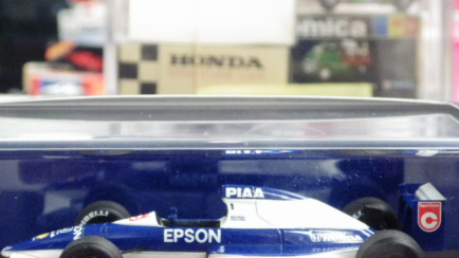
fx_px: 1387
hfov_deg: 18.8
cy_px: 208
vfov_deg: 10.6
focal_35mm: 114
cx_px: 213
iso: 1000
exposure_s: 1/25
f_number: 4.2
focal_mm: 12.8
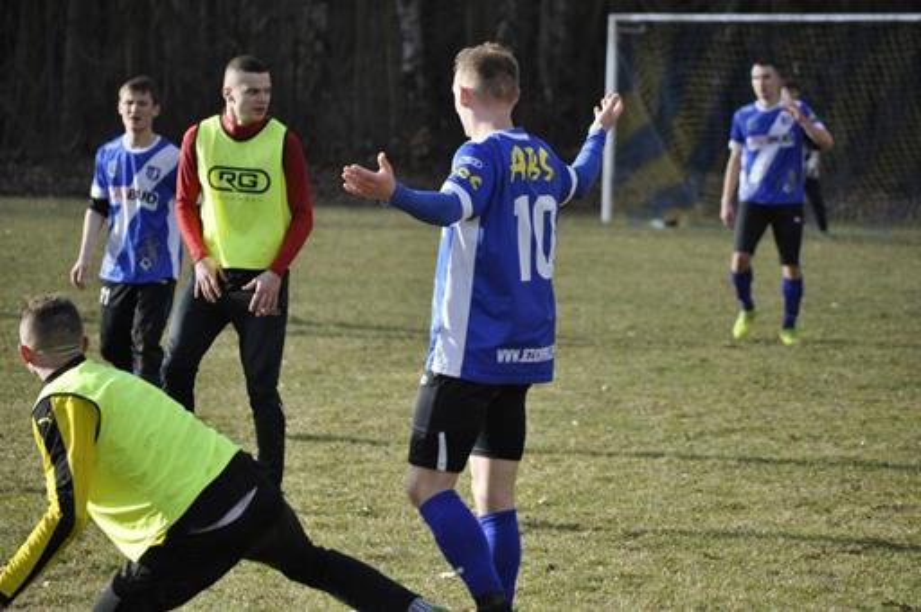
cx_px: 460
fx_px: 5749
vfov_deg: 6.1
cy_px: 306
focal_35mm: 225
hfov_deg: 9.2
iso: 450
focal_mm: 150
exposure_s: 1/1000
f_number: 5
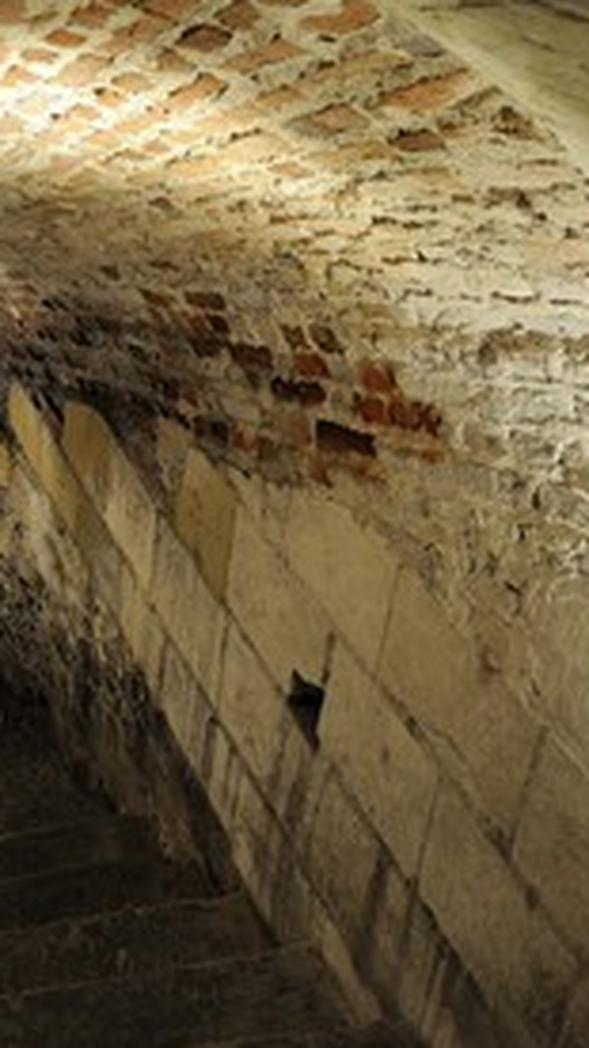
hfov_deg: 22.1
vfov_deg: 40.6
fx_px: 1418
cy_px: 524
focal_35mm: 51
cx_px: -76
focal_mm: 32
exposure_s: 1/3.33
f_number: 8
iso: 800
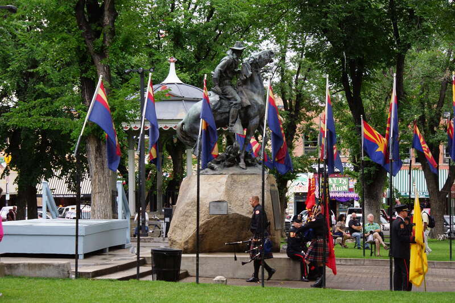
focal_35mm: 105
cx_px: 228
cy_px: 152
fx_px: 1327
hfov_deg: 19.5
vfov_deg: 13.0
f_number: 9
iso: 800
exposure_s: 1/320
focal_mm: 70
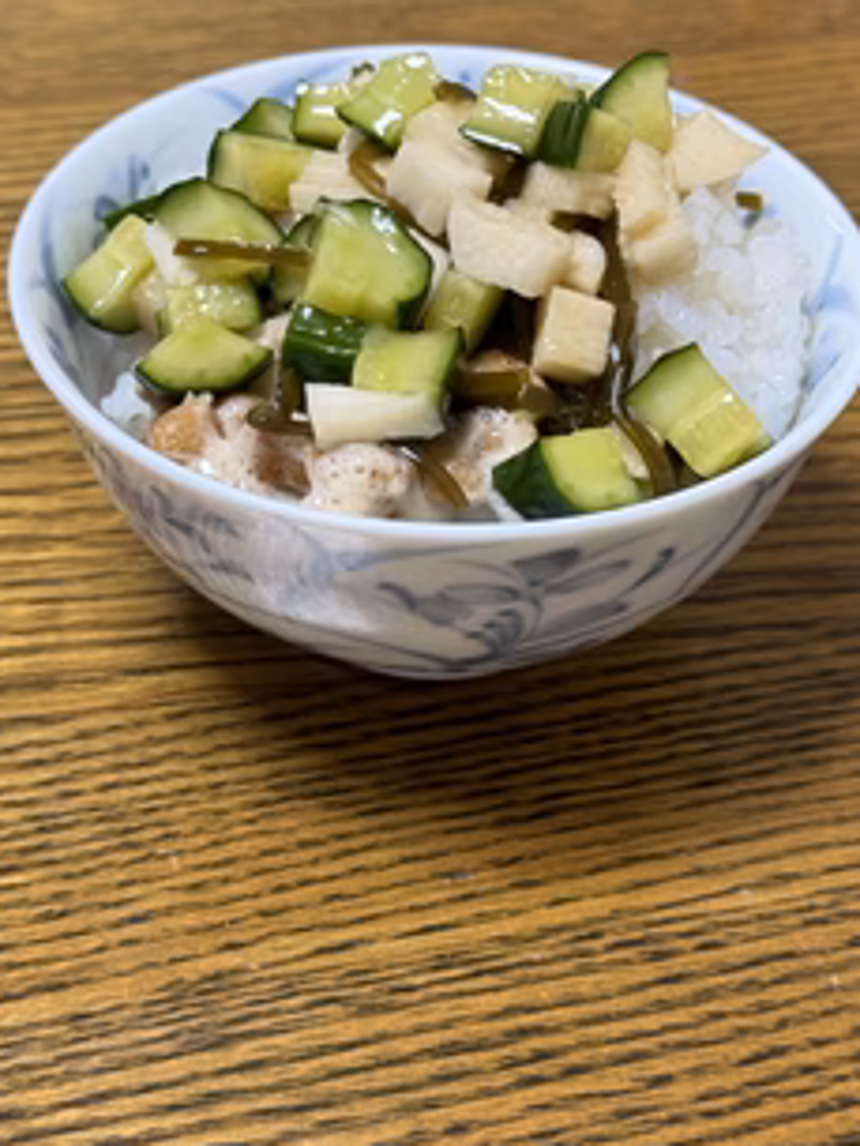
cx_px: 447
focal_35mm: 63
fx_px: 2085
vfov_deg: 30.6
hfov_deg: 23.3
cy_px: 421
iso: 80
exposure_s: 1/63
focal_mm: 6.76
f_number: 1.78
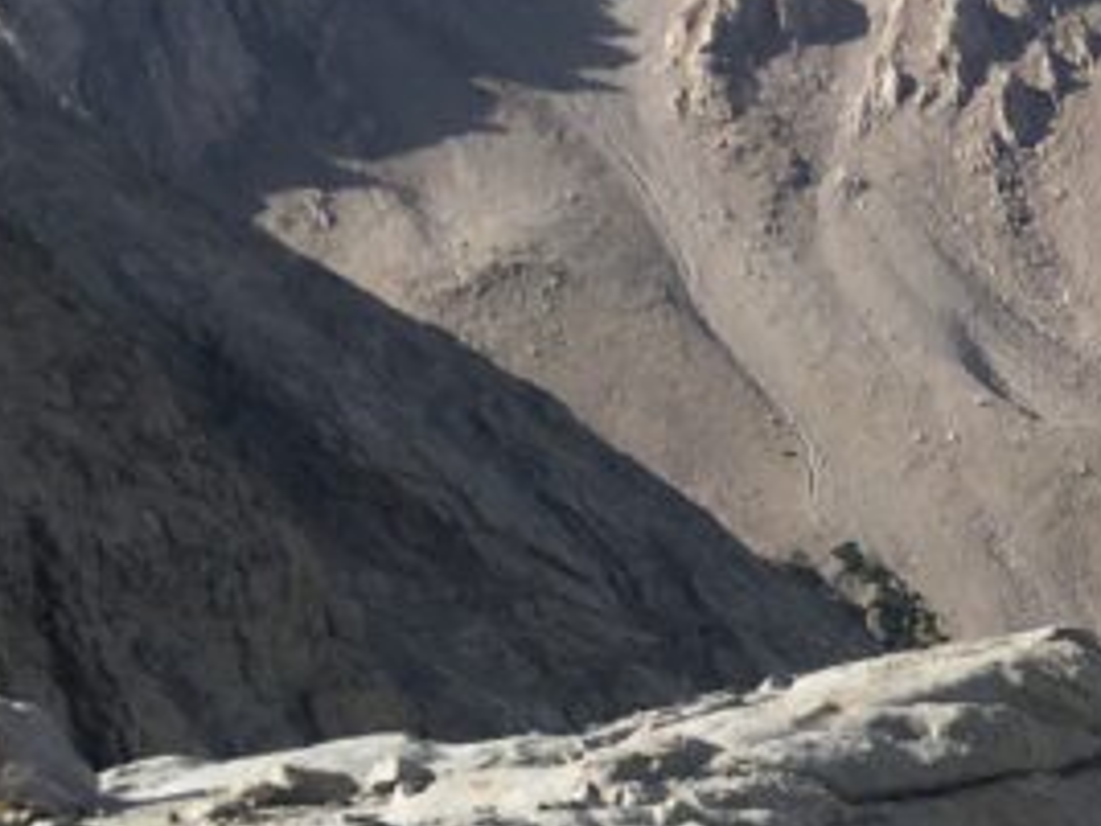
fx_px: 3530
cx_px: 1914
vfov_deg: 13.2
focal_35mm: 111
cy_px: 736
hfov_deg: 15.5
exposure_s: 1/1832
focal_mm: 4.15
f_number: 2.2
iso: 25
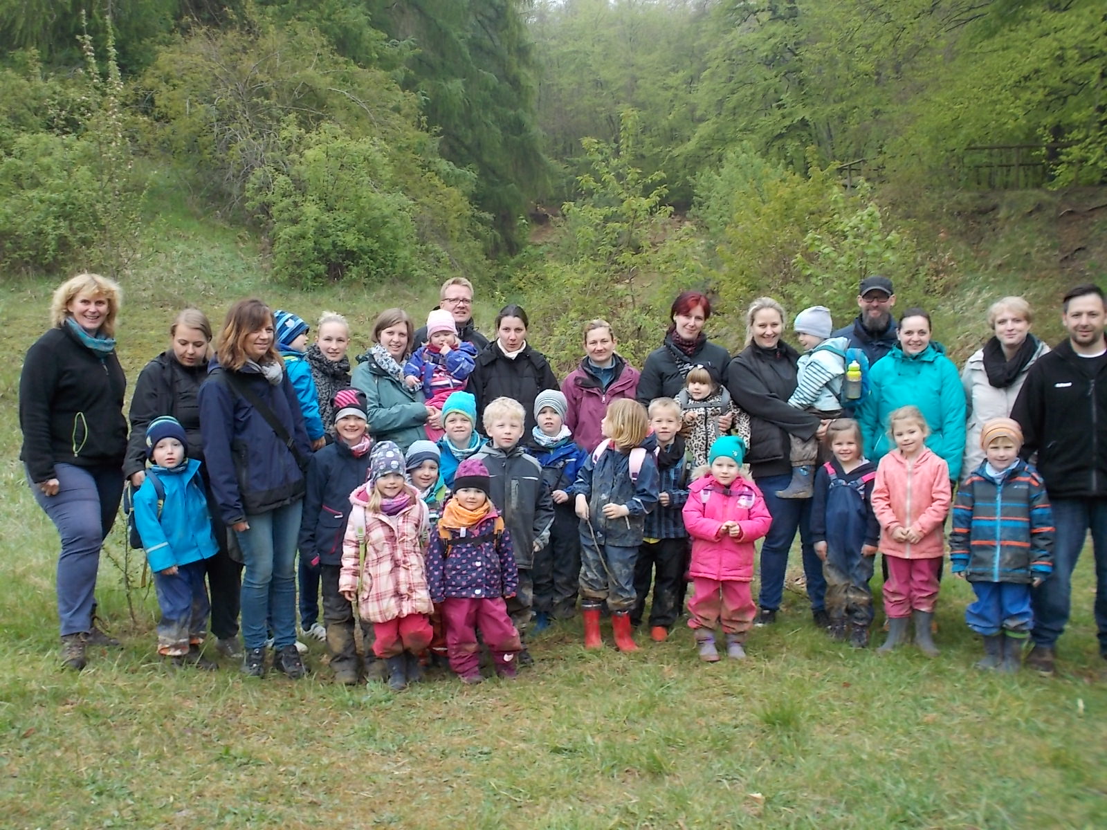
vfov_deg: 38.7
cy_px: 415
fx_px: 1183
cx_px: 554
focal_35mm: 37
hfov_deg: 50.1
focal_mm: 5.2
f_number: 3.7
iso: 80
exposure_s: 1/60
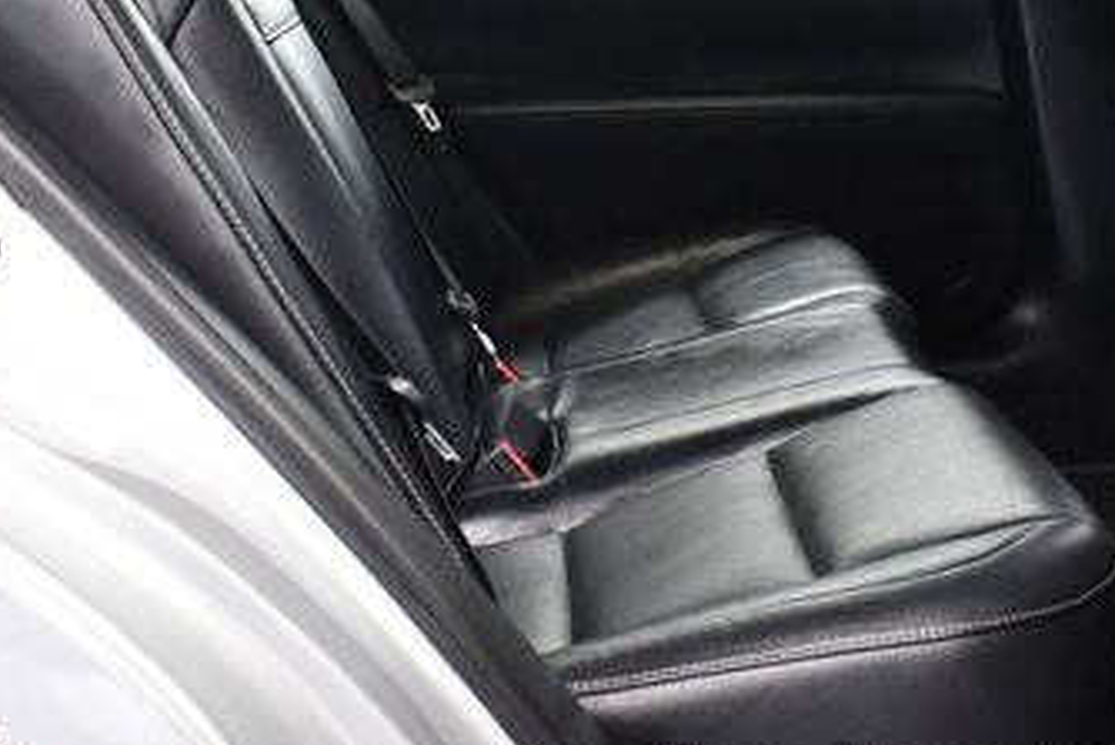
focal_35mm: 69
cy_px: 120
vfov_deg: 19.5
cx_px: 598
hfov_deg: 29.2
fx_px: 2138
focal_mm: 18
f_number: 3.5
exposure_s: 1/80
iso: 3200
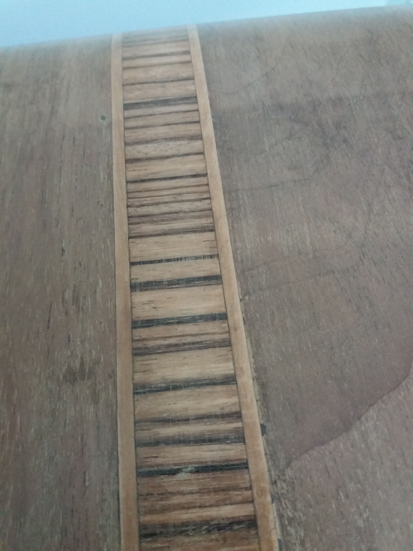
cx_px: 206
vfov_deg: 63.4
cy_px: 276
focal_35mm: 28
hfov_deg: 49.7
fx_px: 445
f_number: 1.9
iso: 400
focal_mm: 3.7
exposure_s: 1/17
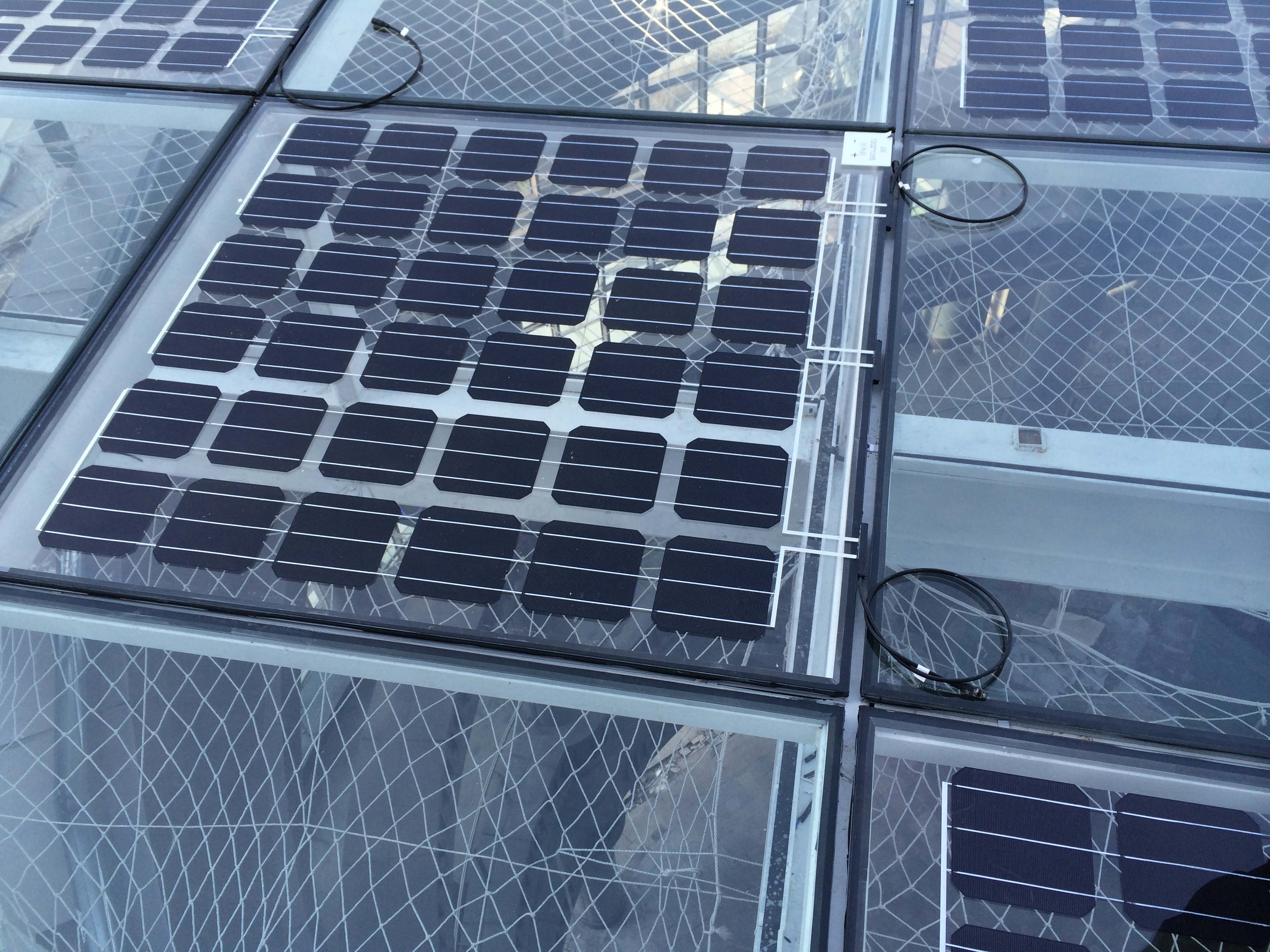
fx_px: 1101
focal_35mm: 30
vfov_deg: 46.8
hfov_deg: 60.0
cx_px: 635
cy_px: 476
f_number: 2.2
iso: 32
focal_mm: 4.12
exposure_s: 1/366
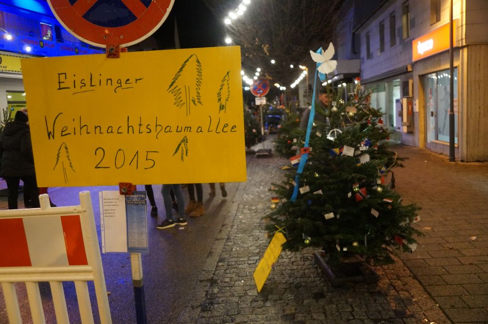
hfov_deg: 62.0
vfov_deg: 43.5
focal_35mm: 30
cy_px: 162
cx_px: 244
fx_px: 406
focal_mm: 20
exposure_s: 1/60
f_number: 4
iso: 3200
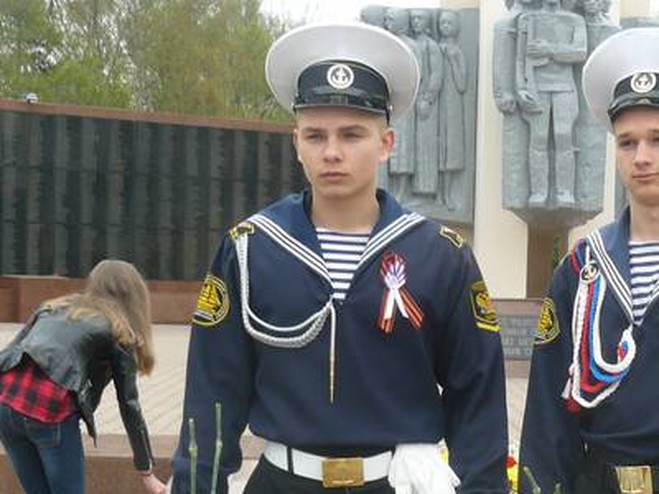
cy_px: 362
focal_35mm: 72
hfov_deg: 26.4
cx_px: 554
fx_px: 1371
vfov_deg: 20.3
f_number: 4
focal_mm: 6
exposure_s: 1/125
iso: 100
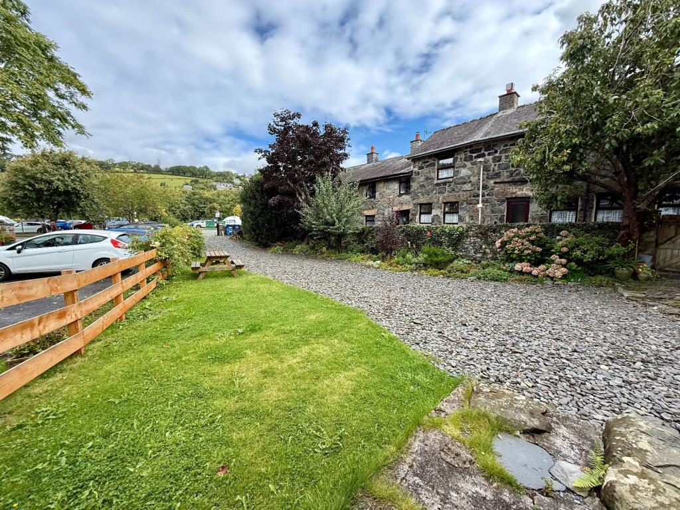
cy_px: 255
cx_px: 340
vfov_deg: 85.7
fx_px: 275
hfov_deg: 102.1
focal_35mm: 14
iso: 64
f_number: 2.2
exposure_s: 1/545
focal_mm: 2.22
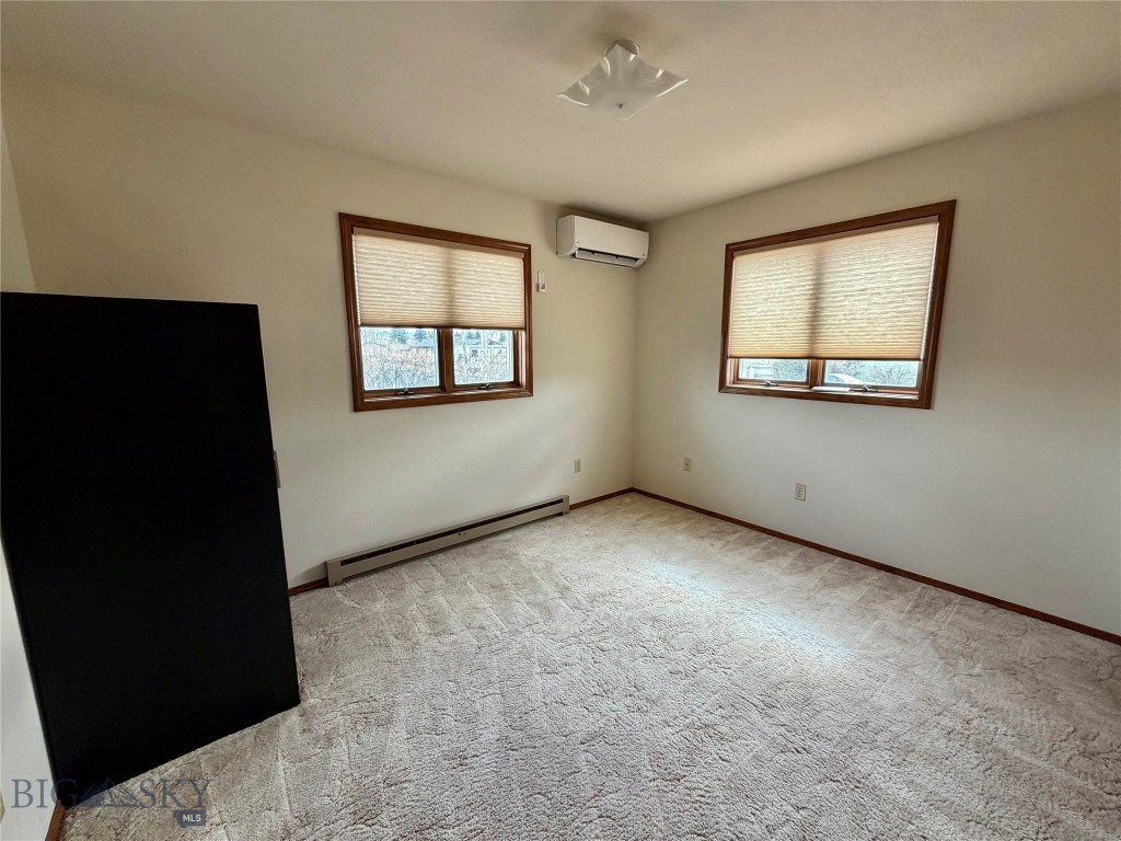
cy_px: 420
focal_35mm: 14
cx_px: 560
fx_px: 453
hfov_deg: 102.1
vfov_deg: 85.7
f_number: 2.2
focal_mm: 2.22
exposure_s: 1/121
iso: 200
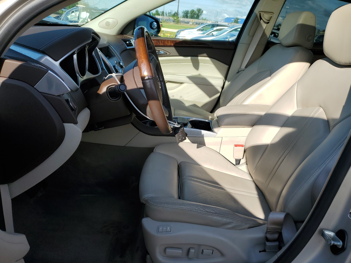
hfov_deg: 67.3
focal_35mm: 26
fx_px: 264
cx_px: 176
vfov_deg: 53.1
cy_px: 132
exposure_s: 1/1667
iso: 50
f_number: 1.5
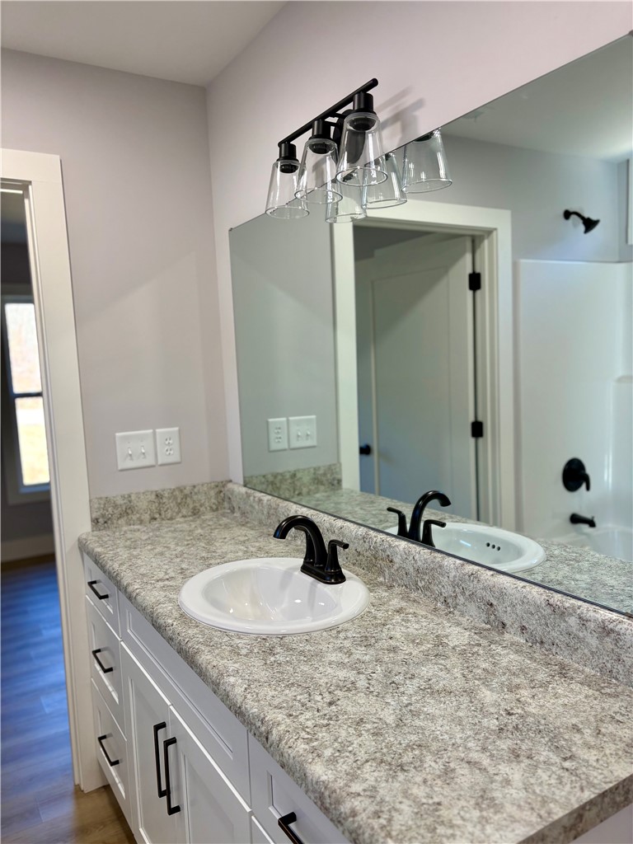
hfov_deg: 53.1
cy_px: 422
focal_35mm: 26
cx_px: 316
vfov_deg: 67.3
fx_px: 634
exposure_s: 1/121
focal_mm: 5.96
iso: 80
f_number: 1.6
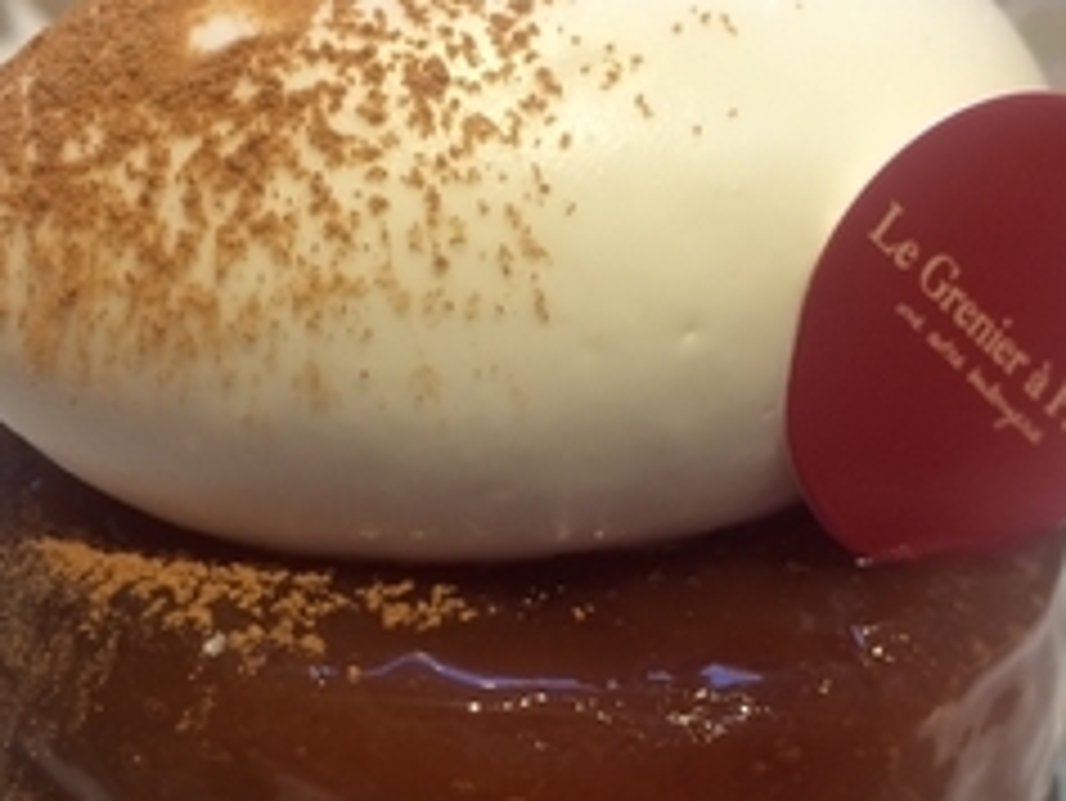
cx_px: 508
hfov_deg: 34.9
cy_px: 526
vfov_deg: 26.4
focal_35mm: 55
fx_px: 1695
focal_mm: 4.15
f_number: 2.2
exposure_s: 1/40
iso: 40
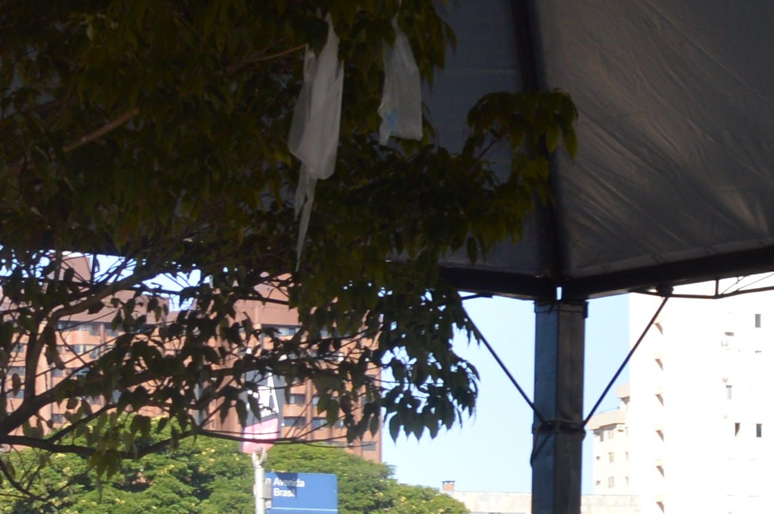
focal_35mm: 126
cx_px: -39
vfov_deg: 10.5
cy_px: 768
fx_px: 2707
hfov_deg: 15.9
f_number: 6.3
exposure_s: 1/200
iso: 100
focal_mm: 18
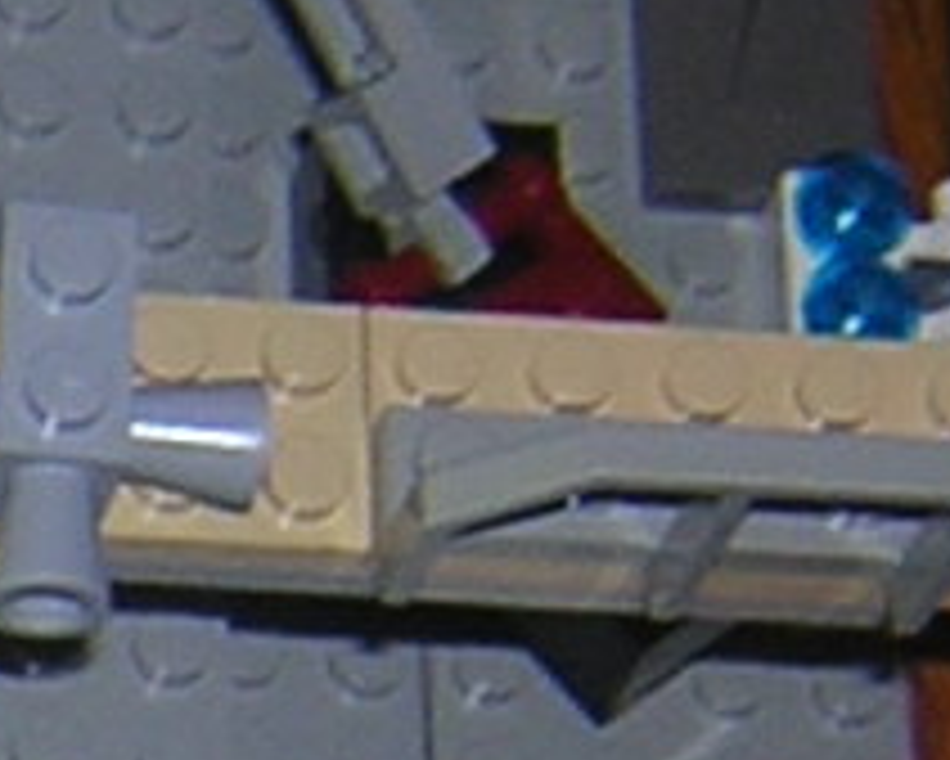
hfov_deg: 6.3
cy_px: 1358
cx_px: -932
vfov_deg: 5.2
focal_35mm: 296
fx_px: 8326
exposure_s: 1/60.1
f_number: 2.7
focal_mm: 5.2
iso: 100
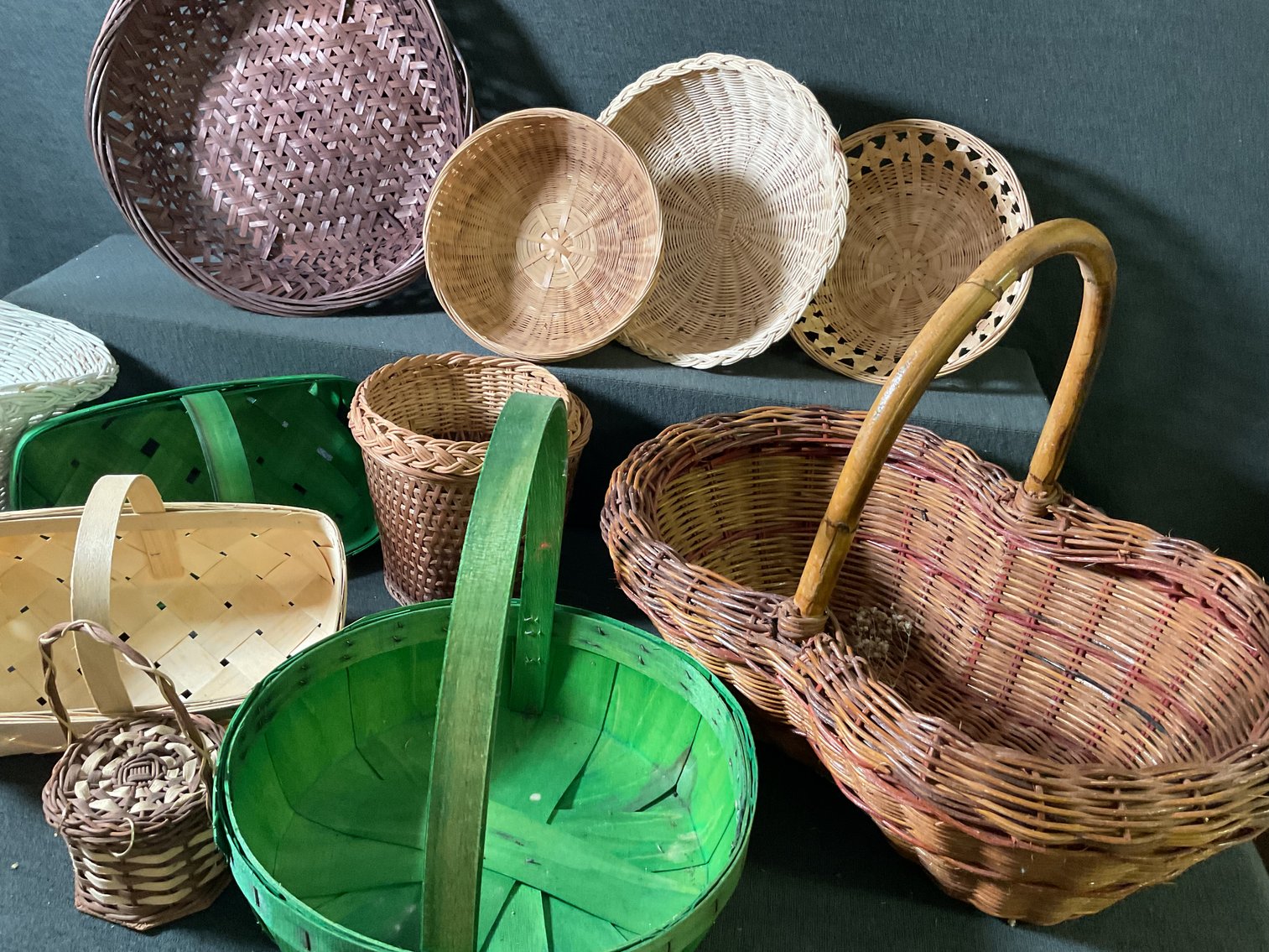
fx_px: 1063
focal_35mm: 29
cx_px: 634
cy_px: 476
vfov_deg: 48.2
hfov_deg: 61.7
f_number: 1.8
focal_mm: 3
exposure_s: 1/60
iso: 250
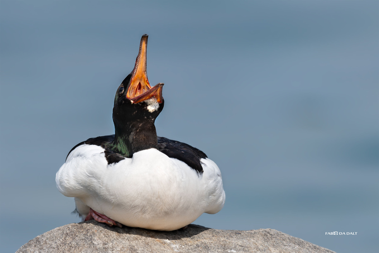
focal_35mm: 500
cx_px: 190
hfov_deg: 4.1
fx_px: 5263
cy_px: 126
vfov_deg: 2.7
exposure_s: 1/1600
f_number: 4
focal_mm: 500
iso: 100
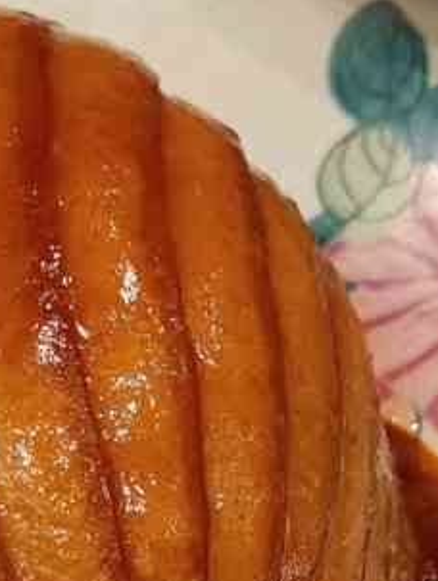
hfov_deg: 18.5
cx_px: 219
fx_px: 1347
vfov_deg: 22.9
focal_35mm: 80
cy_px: 645
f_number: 1.8
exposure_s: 1/50.3
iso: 771
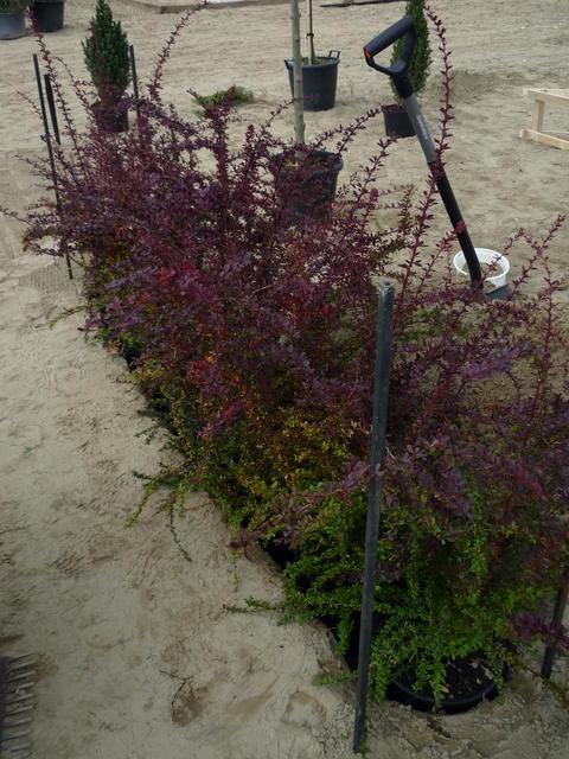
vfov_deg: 55.4
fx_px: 723
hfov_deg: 42.9
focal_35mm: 33
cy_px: 380
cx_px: 284
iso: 80
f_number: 2.8
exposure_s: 1/1000
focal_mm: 5.5
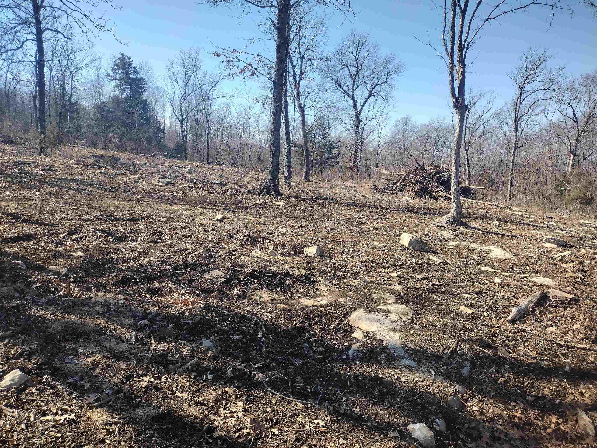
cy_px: 224
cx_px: 298
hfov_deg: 65.3
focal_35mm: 27
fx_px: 466
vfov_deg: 51.4
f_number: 1.7
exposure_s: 1/1301
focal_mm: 4.71
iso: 100
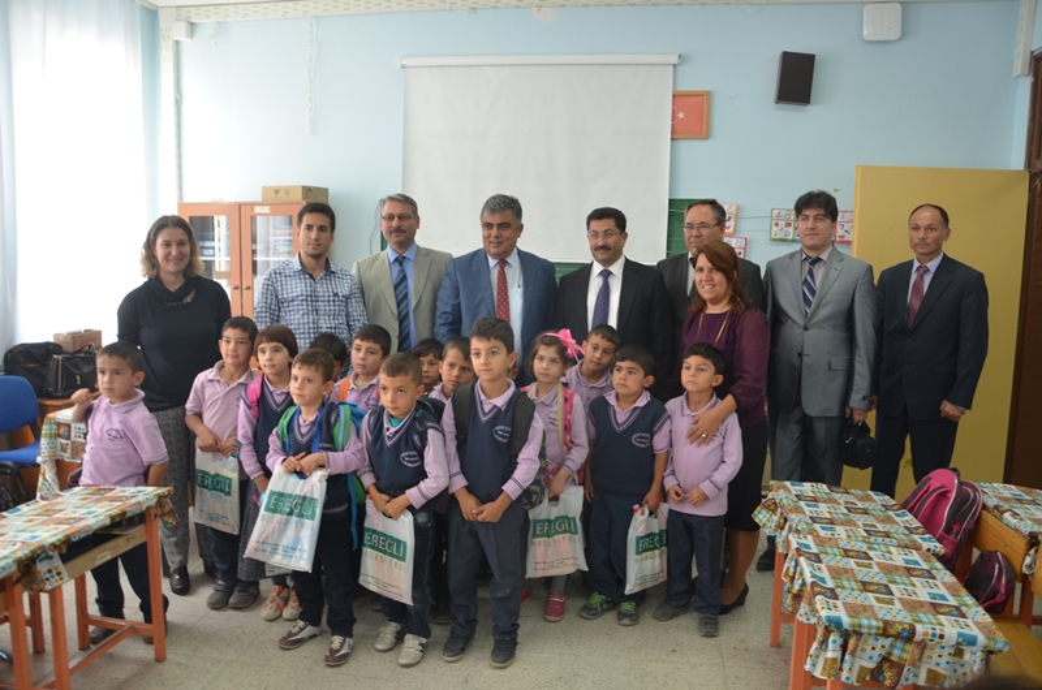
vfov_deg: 47.7
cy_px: 345
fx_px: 780
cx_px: 521
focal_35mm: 27
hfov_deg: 67.5
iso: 400
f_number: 3.5
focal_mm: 18
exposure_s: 1/40
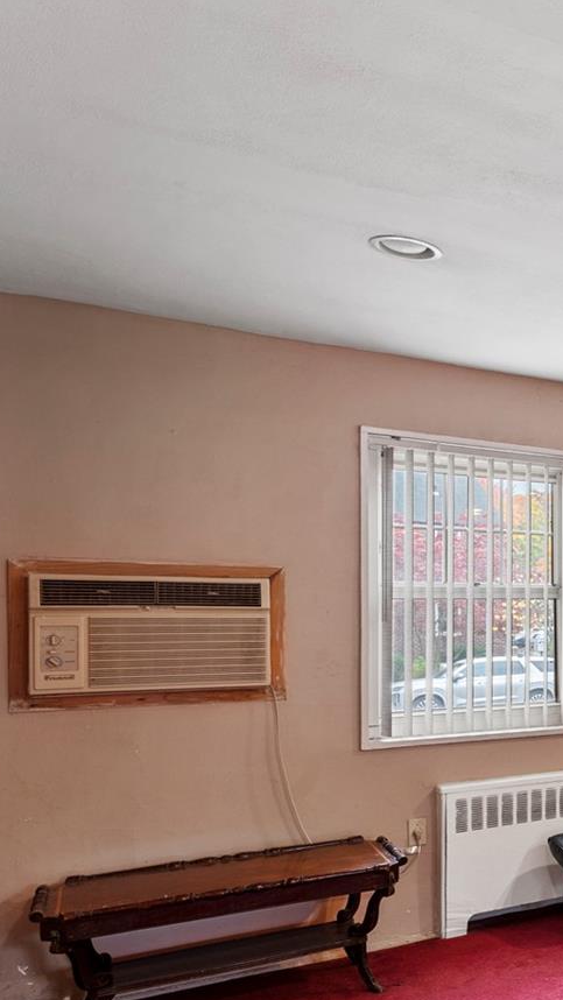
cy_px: 607
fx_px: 928
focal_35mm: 35
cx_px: 951
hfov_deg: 23.0
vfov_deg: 56.1
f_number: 11
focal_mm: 14
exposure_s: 1.6
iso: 100
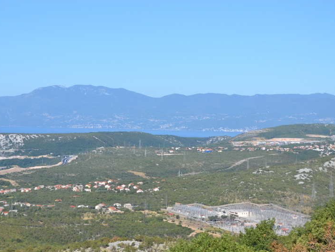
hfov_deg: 21.9
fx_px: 867
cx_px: 153
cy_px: 126
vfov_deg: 16.5
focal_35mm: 90
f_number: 8
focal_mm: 55
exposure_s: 1/250
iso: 100
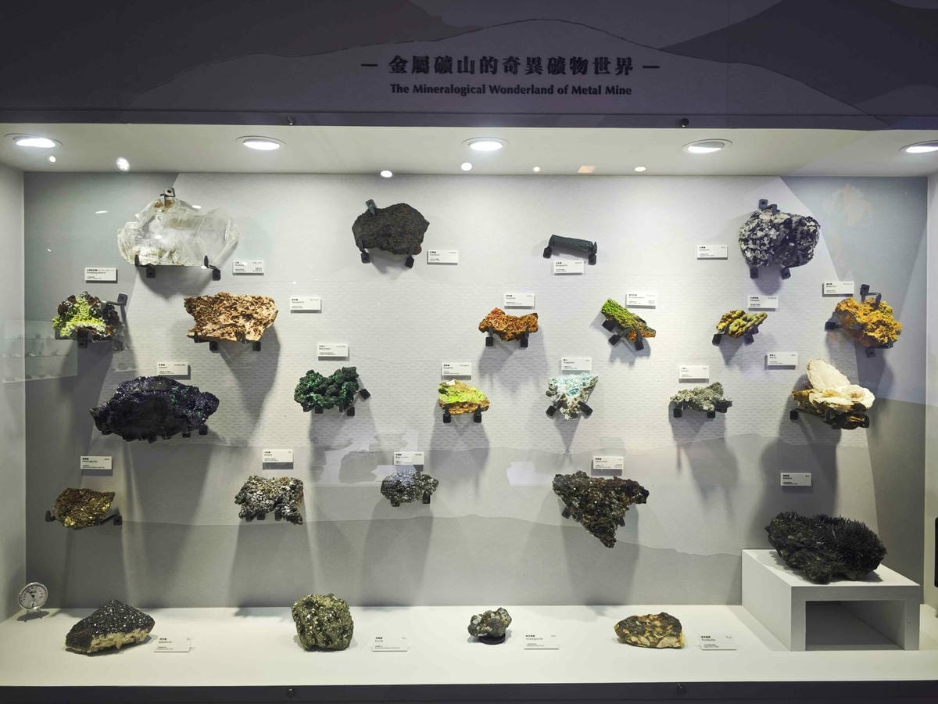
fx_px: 623
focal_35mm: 23
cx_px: 469
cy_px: 352
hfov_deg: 73.9
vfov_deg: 58.9
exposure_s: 1/120
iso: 320
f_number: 2
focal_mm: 8.72
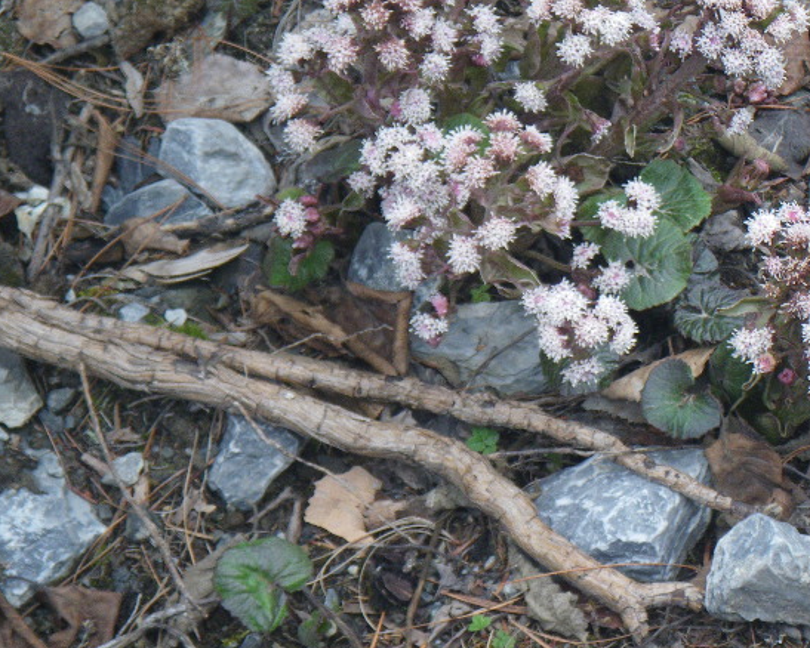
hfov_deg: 11.0
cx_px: 593
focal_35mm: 175
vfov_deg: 8.8
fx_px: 4197
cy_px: 191
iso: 160
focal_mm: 20.6
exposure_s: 1/160
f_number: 5.2
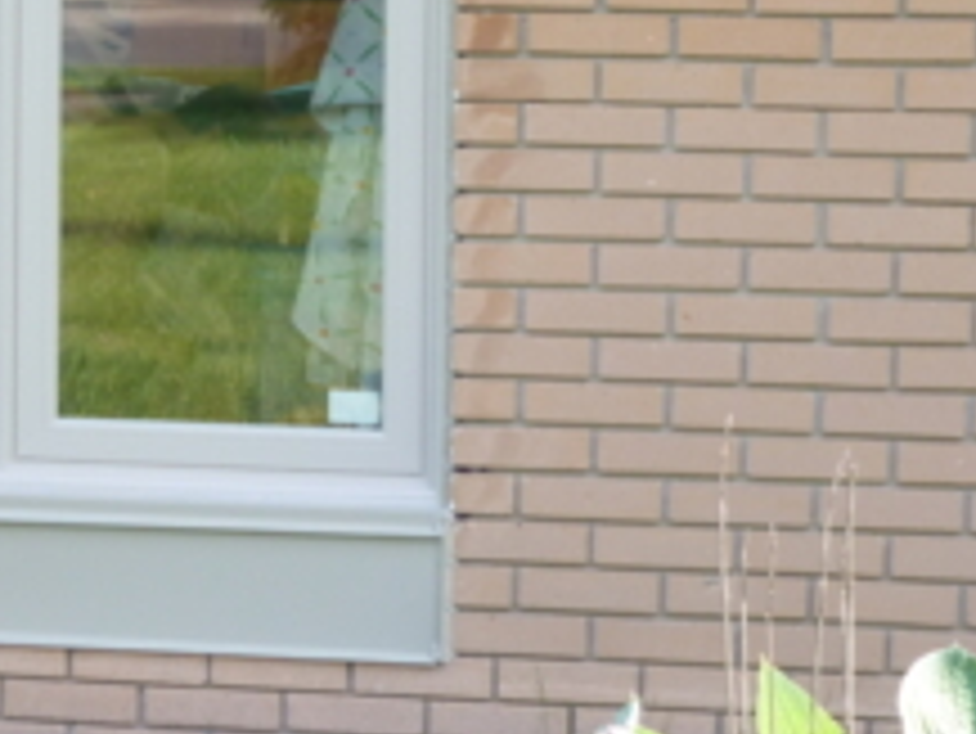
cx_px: -4
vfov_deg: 12.1
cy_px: -97
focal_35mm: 120
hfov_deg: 16.1
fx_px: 3385
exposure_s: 1/60
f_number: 4.3
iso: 160
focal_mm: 9.4
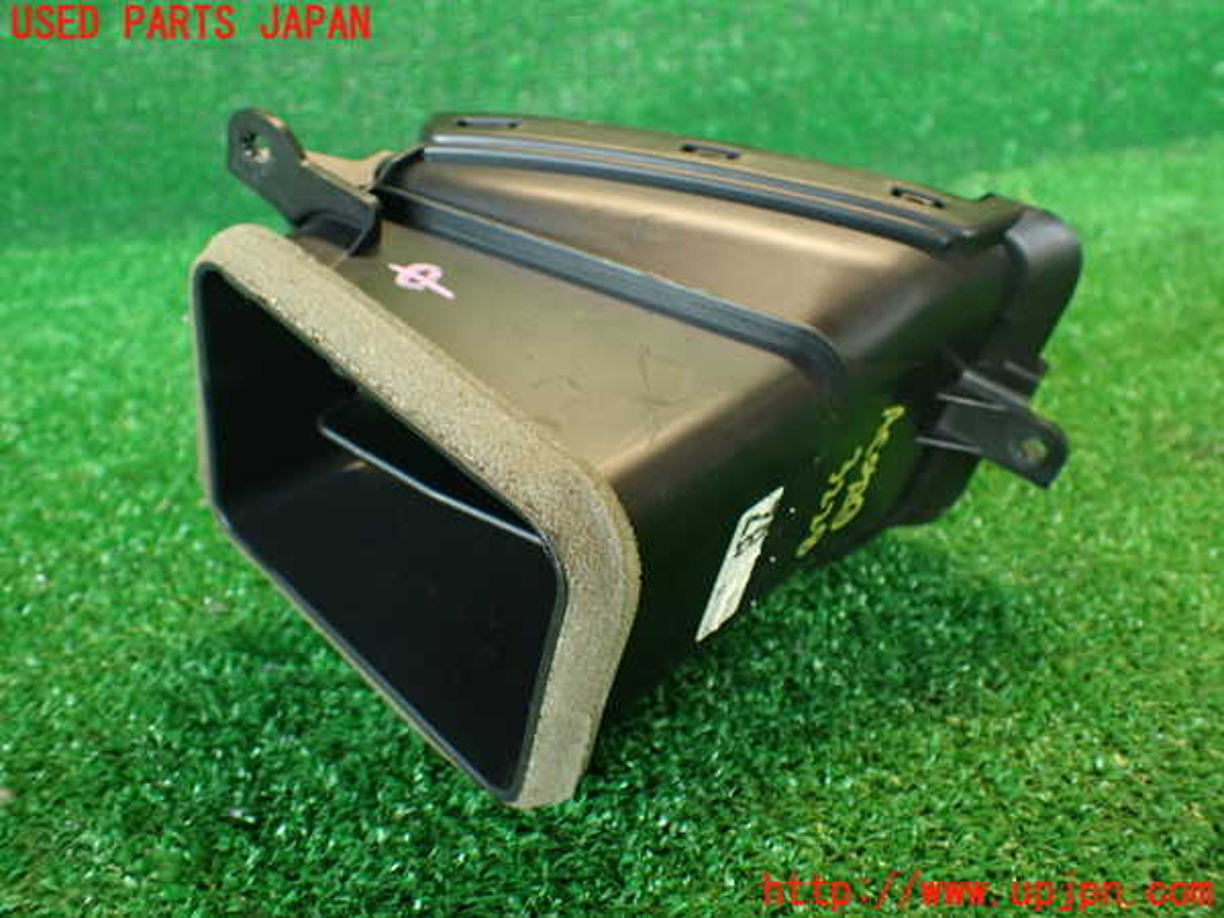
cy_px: 459
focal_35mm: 32
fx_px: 1131
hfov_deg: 56.8
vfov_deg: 44.2
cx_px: 612
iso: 250
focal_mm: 5.79
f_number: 2.4
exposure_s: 1/30
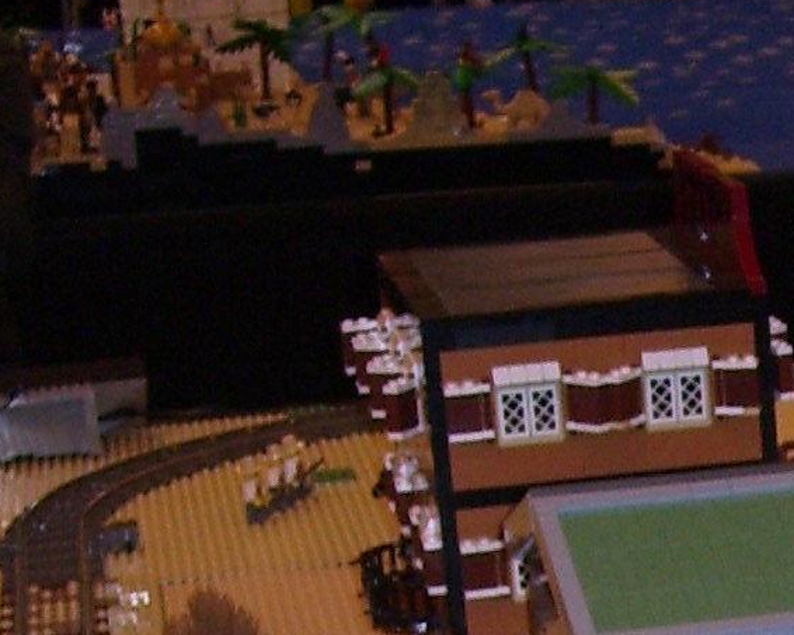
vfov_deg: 10.3
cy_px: 1039
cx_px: 1159
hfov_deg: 12.8
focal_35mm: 143
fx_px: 3361
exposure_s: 1/60
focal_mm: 6
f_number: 2.7
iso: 80
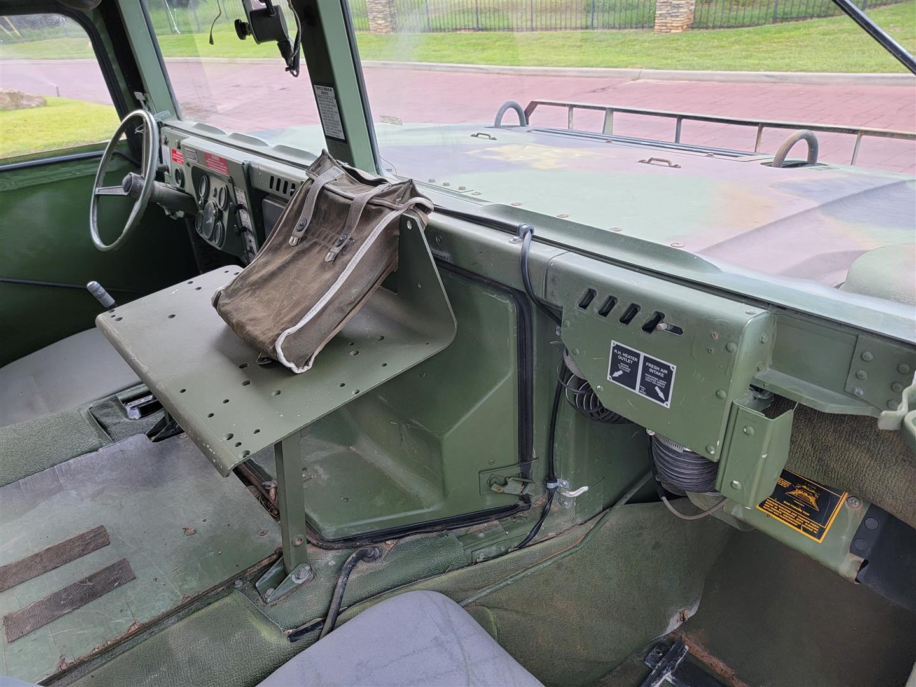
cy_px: 344
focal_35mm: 24
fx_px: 635
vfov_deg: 56.8
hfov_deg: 71.6
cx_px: 458
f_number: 1.8
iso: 125
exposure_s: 1/119
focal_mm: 6.7
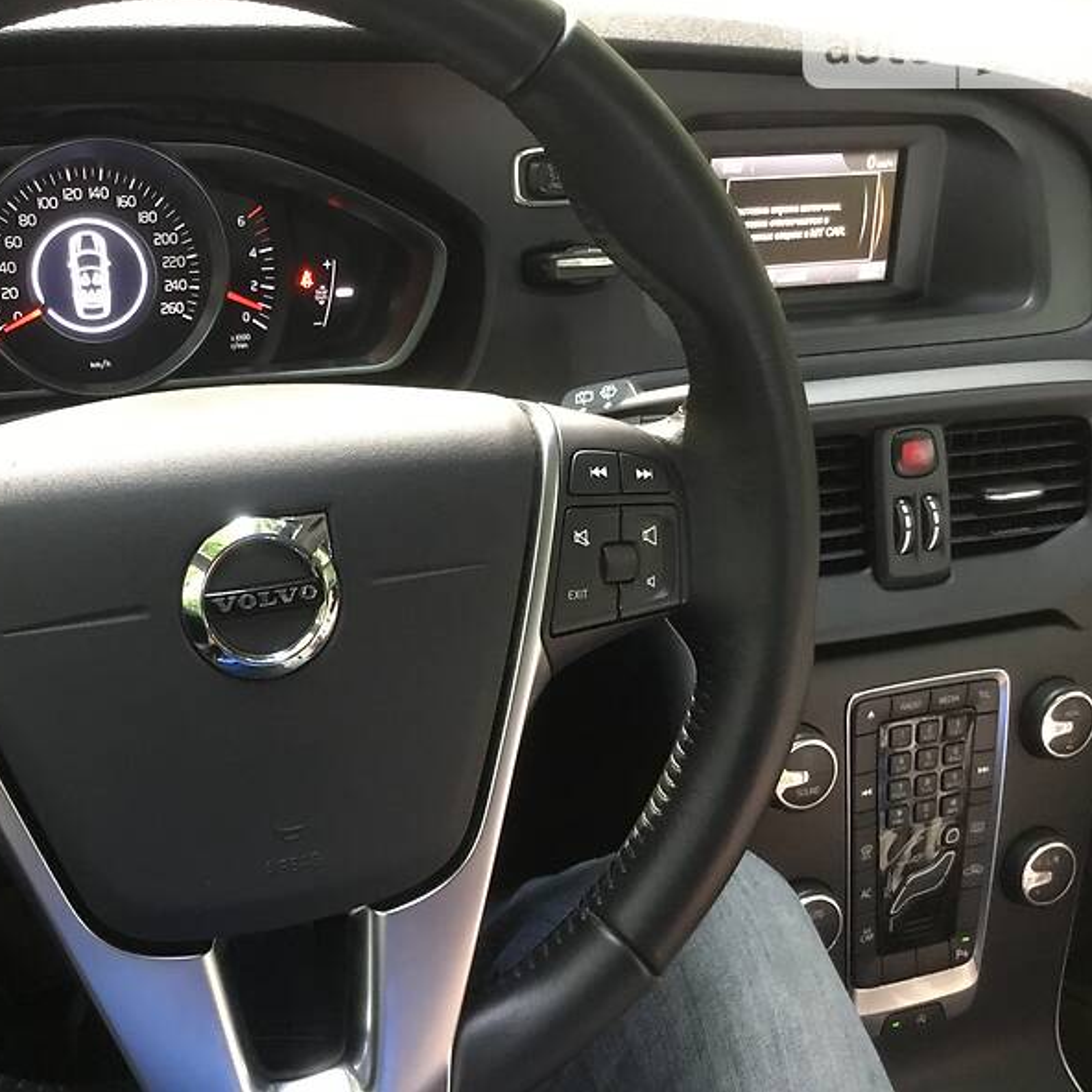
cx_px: 358
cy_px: 540
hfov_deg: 44.2
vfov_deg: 44.9
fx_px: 1321
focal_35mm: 37
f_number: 2.4
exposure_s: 1/17
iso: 200
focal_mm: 3.3
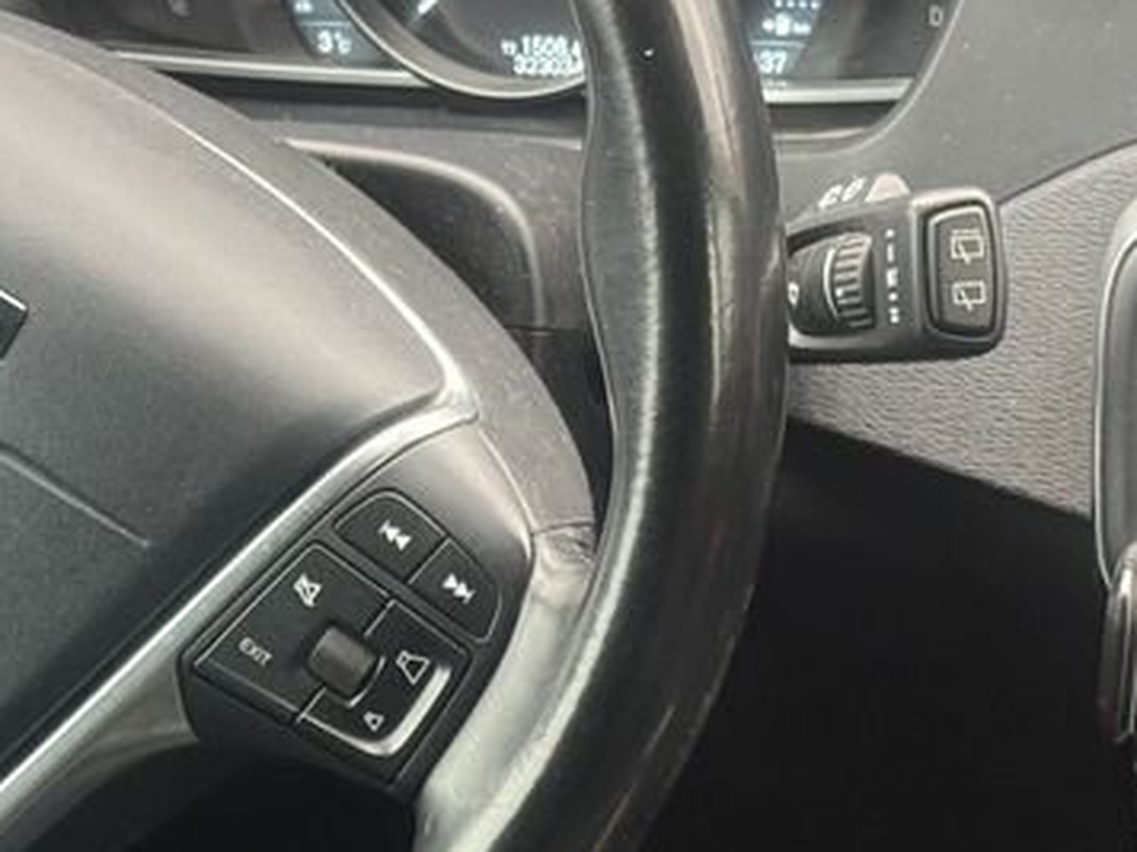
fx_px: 4533
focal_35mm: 138
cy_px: 788
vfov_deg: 10.7
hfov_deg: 14.3
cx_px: 811
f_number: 1.78
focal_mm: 6.76
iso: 250
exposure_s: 1/60
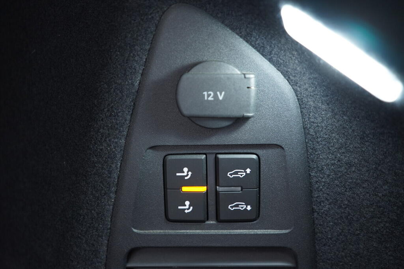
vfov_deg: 36.9
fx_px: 404
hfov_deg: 53.1
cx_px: 202
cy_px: 134
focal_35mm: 36
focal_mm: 24
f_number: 2.8
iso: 400
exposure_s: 1/40
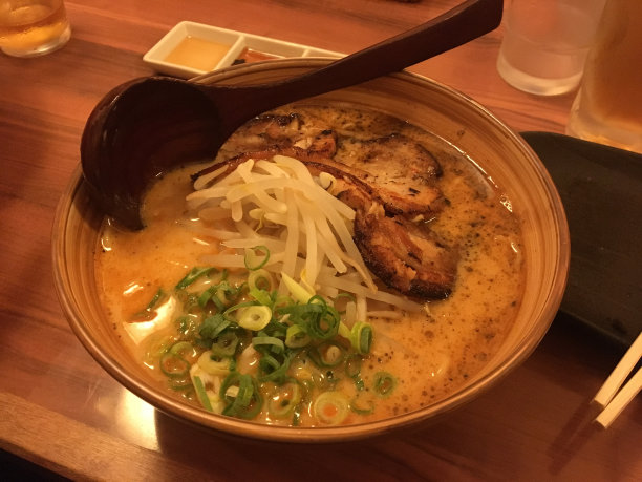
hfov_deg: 61.7
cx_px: 321
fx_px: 538
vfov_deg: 48.2
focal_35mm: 29
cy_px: 241
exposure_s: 1/15
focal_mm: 4.15
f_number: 2.2
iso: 320
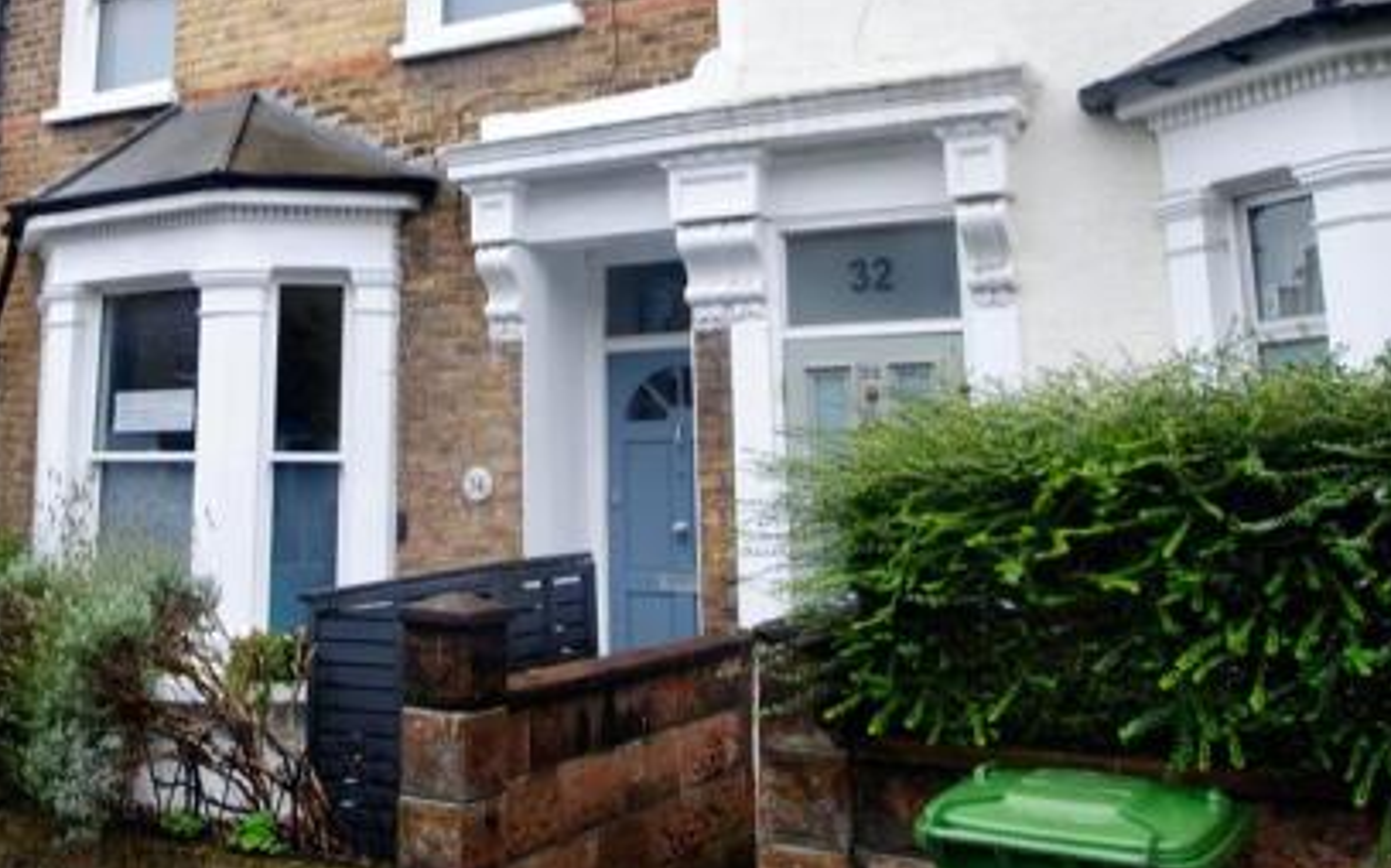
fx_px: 1395
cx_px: 497
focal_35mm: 37
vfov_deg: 33.6
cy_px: 179
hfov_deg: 52.3
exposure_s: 1/60
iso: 200
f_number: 4
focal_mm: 15
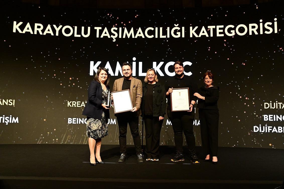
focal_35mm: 32
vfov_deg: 41.1
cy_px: 94
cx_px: 142
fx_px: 252
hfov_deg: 58.7
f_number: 9
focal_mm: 32
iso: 6400
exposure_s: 1/160
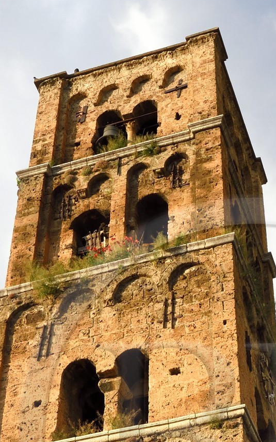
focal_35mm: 80
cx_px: 256
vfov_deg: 24.7
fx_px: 963
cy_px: 439
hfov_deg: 16.1
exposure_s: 1/160
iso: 400
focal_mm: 28
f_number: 16
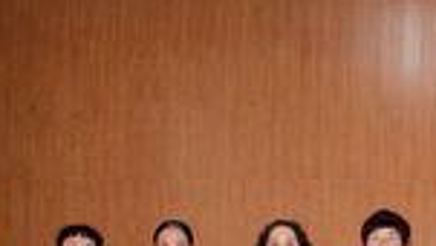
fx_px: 1516
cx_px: 606
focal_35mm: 131
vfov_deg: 9.0
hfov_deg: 15.4
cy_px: 383
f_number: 5
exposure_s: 1/60
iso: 1000
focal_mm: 21
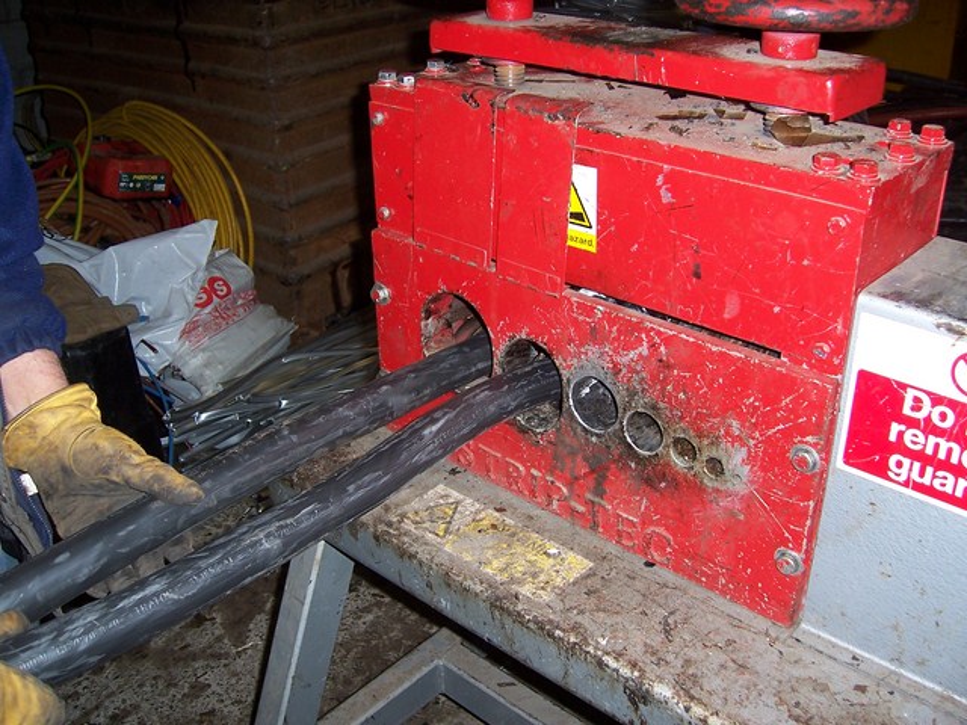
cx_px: 484
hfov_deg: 51.4
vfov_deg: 39.7
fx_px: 1006
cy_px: 362
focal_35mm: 36
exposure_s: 1/60
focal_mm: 6
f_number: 3
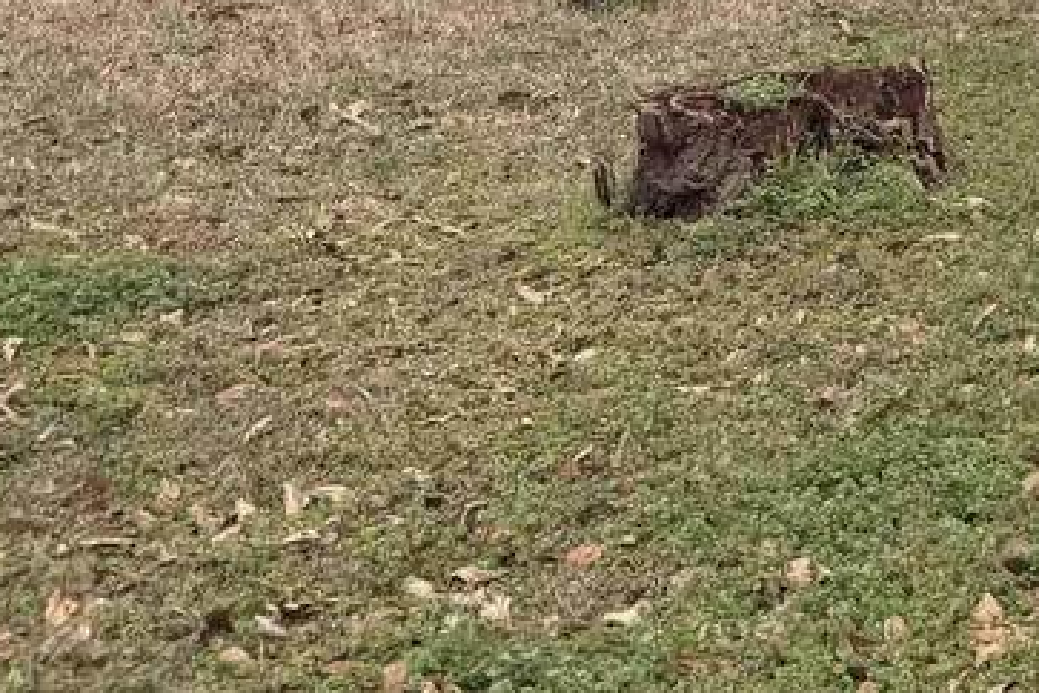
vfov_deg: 14.2
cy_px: -438
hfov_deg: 19.2
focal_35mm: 88
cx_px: 1703
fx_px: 2540
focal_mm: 6.76
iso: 80
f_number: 1.78
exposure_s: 1/571
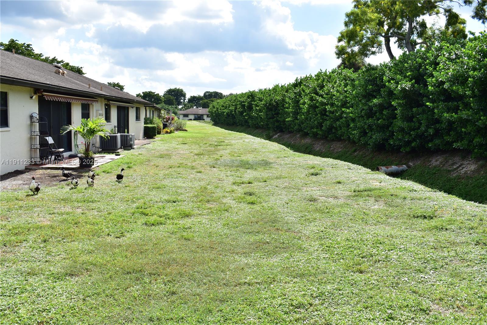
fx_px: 467
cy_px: 162
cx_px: 244
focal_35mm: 34
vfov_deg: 38.3
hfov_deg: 55.1
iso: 100
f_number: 8
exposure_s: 1/250
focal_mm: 23
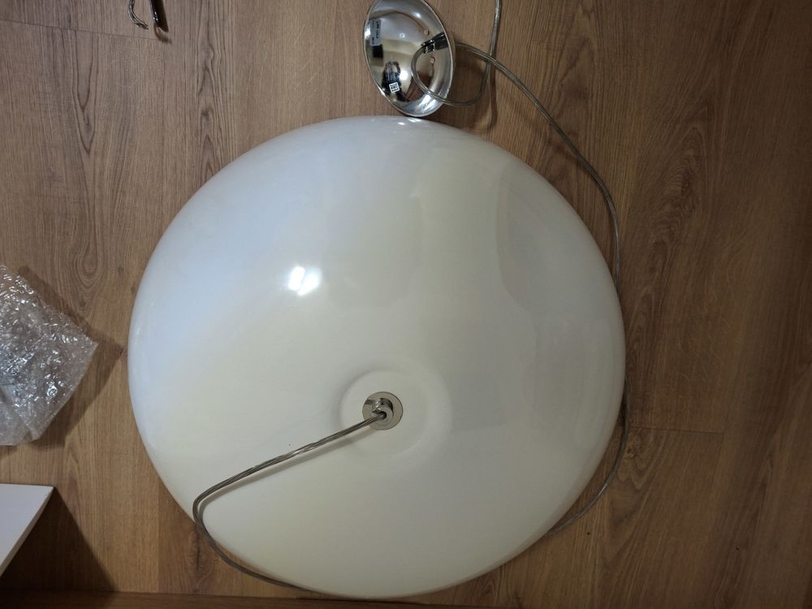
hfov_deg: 69.4
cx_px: 406
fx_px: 586
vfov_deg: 54.9
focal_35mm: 25
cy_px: 304
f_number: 1.8
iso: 200
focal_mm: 4.69
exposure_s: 1/50
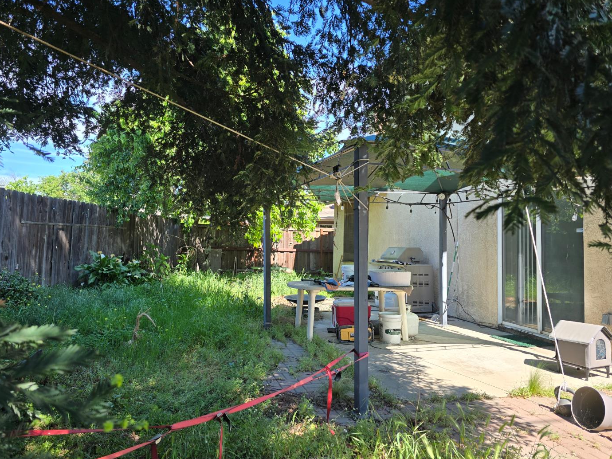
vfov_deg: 54.9
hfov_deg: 69.3
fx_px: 442
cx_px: 286
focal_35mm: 25
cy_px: 217
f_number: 1.7
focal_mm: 6.3
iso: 12
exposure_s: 1/227
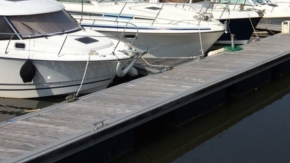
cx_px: 313
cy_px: -44
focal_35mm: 73
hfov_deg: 26.8
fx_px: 561
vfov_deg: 15.8
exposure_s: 1/4566
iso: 32
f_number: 2.2
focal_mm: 4.15
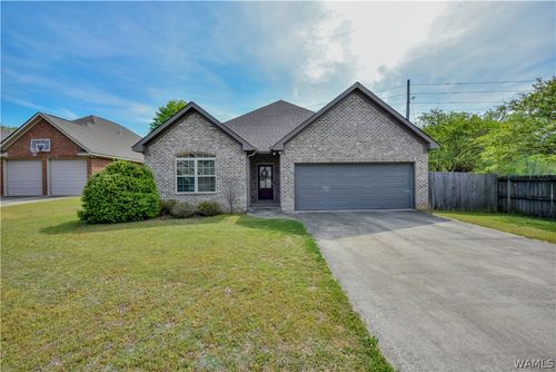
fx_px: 216
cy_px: 186
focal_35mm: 14
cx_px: 278
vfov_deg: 81.3
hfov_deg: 104.2
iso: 500
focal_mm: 14
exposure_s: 1/80
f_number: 22
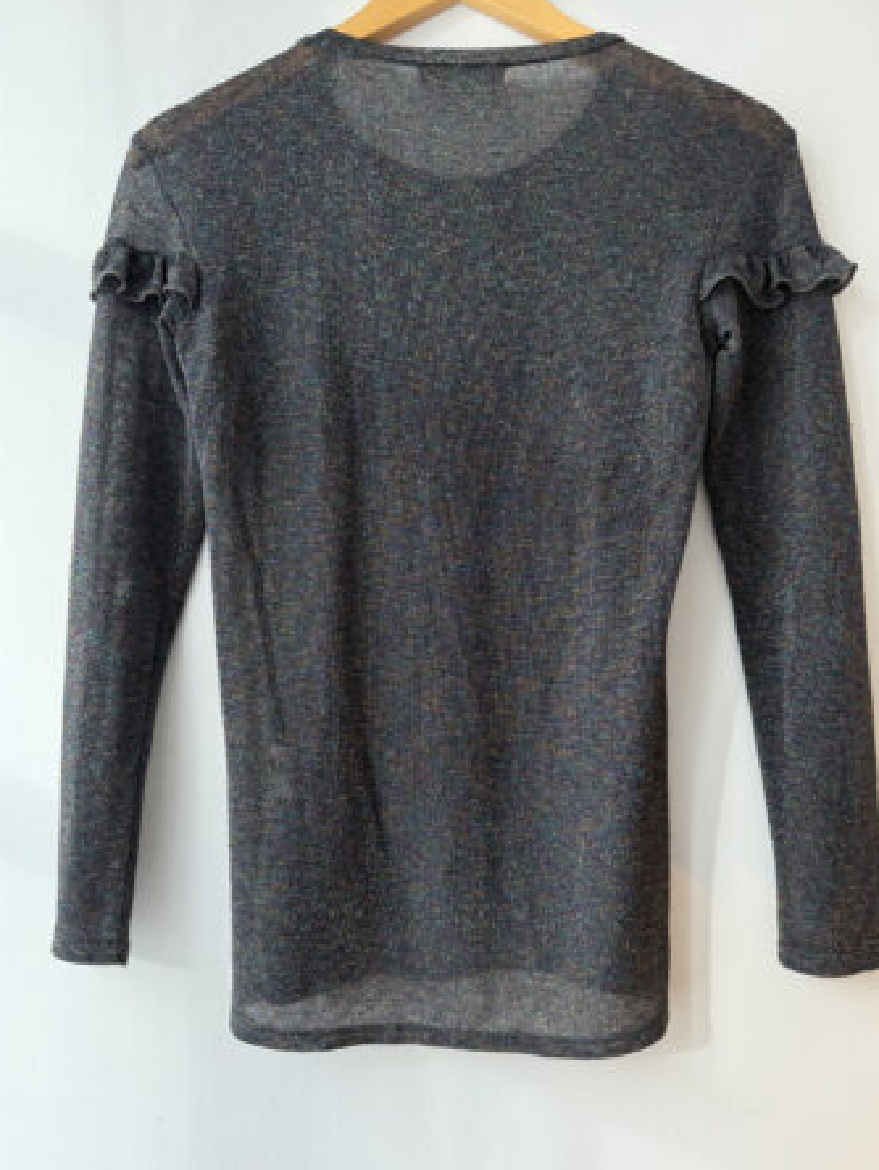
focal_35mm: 25
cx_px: 442
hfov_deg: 54.9
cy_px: 592
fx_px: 846
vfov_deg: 69.4
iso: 160
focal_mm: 6.76
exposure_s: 1/100
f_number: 1.78
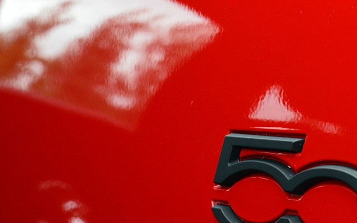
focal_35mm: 138
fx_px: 1343
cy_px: 91
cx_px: 243
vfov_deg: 9.5
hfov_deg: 15.1
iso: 400
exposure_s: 1/80
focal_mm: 38
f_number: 8
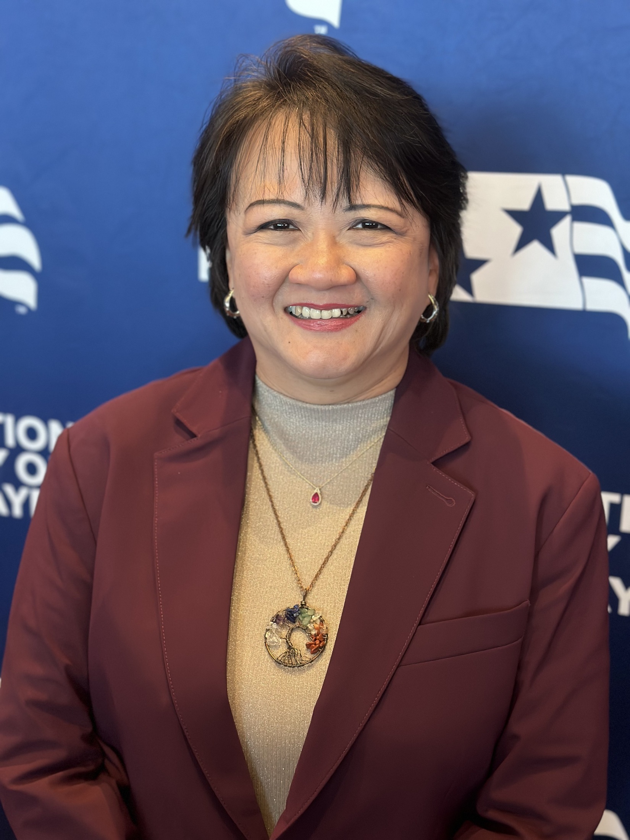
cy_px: 420
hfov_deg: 30.3
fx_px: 1165
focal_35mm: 48
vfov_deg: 39.7
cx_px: 315
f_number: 1.78
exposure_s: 1/60
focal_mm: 6.86
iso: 400
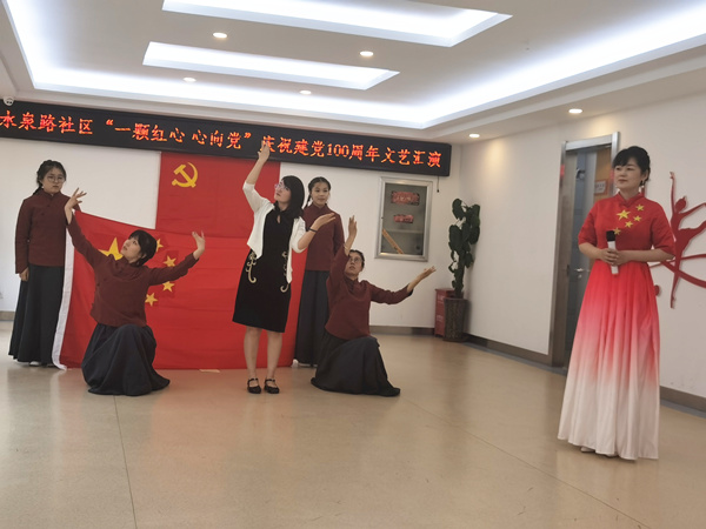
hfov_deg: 42.1
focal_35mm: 45
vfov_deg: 32.2
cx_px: 353
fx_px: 918
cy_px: 264
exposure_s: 1/216
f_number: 1.6
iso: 50
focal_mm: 5.56
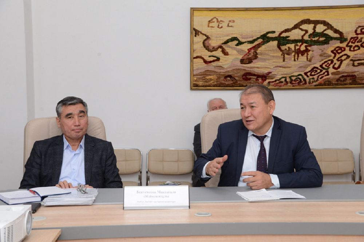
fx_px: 505
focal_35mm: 50
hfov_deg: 39.6
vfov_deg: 27.0
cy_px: 121
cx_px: 182
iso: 1600
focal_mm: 50
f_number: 6.3
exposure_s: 1/200
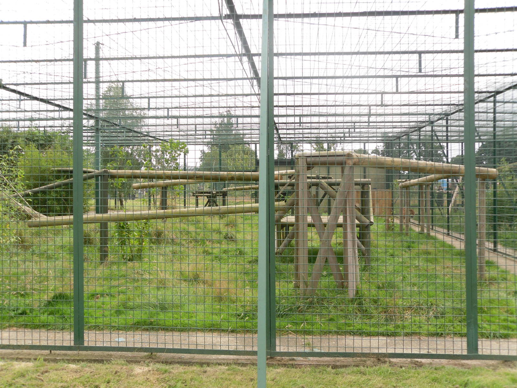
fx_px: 523
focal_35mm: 35
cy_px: 194
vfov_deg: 40.7
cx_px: 258
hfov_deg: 52.6
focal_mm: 6.3
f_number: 3.5
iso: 80
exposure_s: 1/234
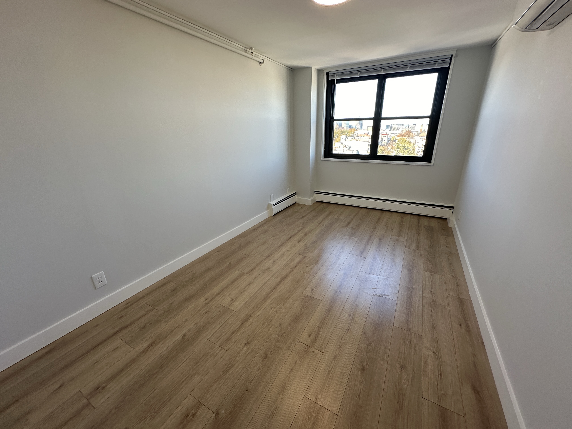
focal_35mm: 14
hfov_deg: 102.1
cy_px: 214
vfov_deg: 85.7
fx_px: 231
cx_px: 286
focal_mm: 2.22
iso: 80
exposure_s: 1/120
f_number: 2.2
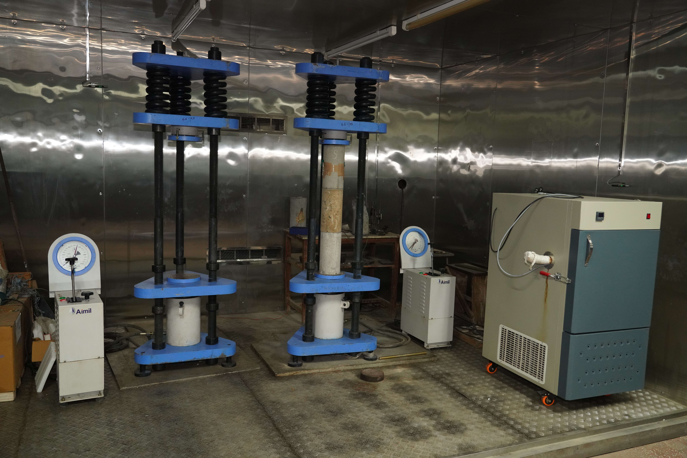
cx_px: 344
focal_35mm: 30
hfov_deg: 61.9
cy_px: 229
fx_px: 572
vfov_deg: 43.6
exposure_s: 1/125
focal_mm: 30
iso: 3200
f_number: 4
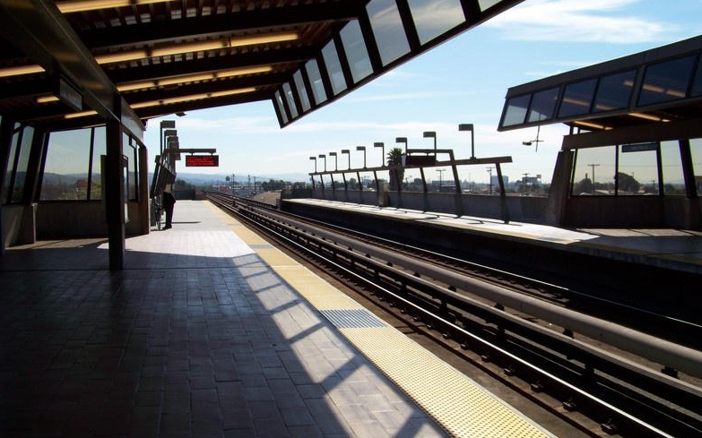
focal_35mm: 39
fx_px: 746
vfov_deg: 32.8
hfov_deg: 50.4
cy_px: 217
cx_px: 347
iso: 62
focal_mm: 5.85
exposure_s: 1/800
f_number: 4
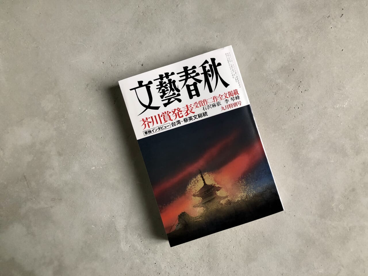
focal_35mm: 28
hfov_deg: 63.4
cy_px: 138
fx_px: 298
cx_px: 184
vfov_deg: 49.7
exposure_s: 1/20
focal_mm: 4
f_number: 1.8
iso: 40
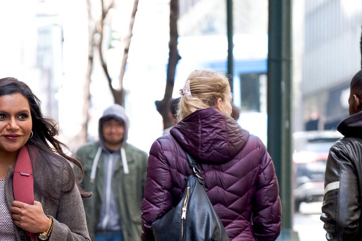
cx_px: 29
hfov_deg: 7.0
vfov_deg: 4.7
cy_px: 302
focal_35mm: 292
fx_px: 2936
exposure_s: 1/320
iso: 320
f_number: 2.8
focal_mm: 77.3
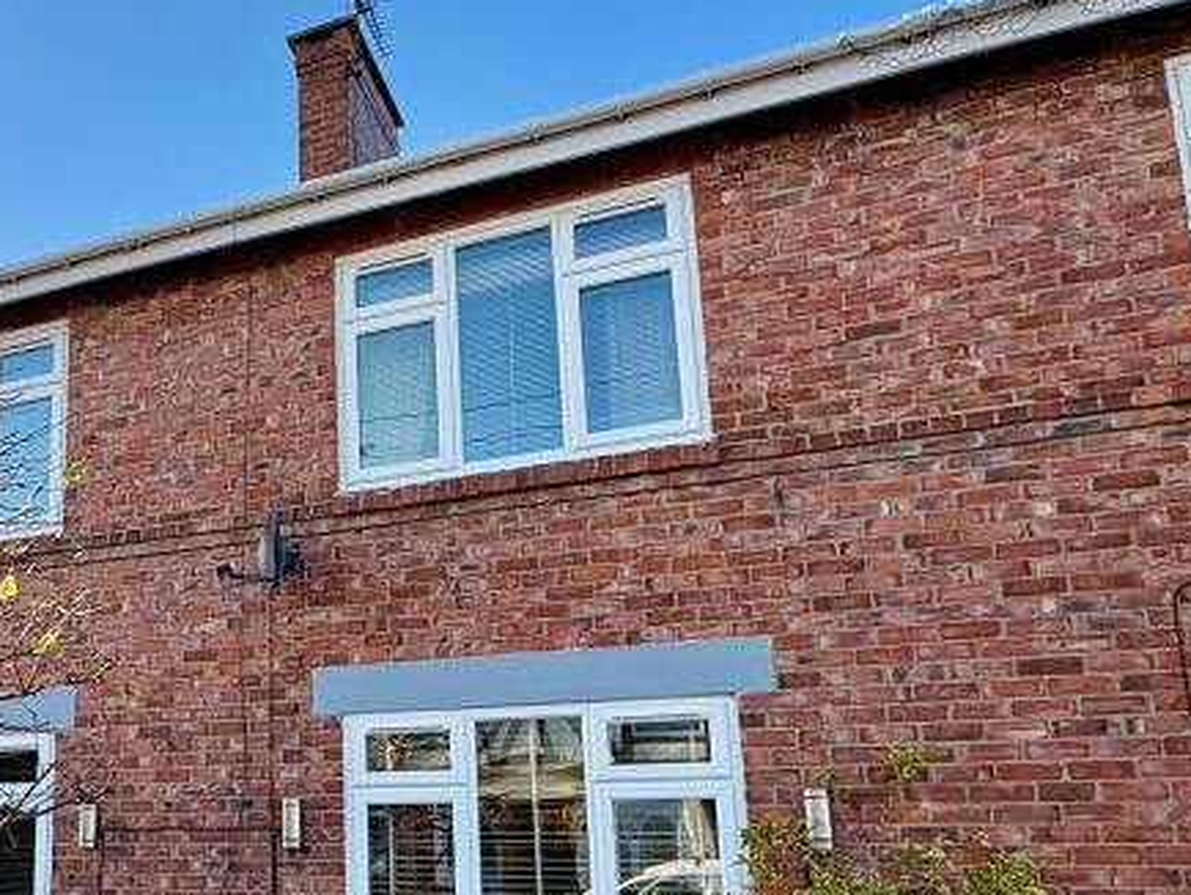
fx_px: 1136
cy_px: 651
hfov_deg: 51.0
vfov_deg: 41.9
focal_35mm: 33
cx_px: 198
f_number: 2.2
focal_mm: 2.22
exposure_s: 1/356
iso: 64
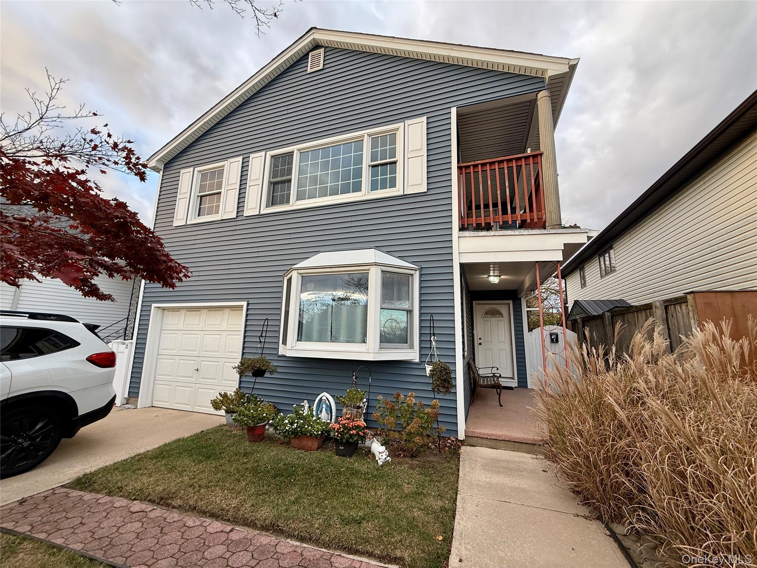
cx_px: 378
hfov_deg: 102.1
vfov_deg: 85.7
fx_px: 306
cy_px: 284
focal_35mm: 14
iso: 64
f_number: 2.2
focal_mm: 2.22
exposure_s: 1/99
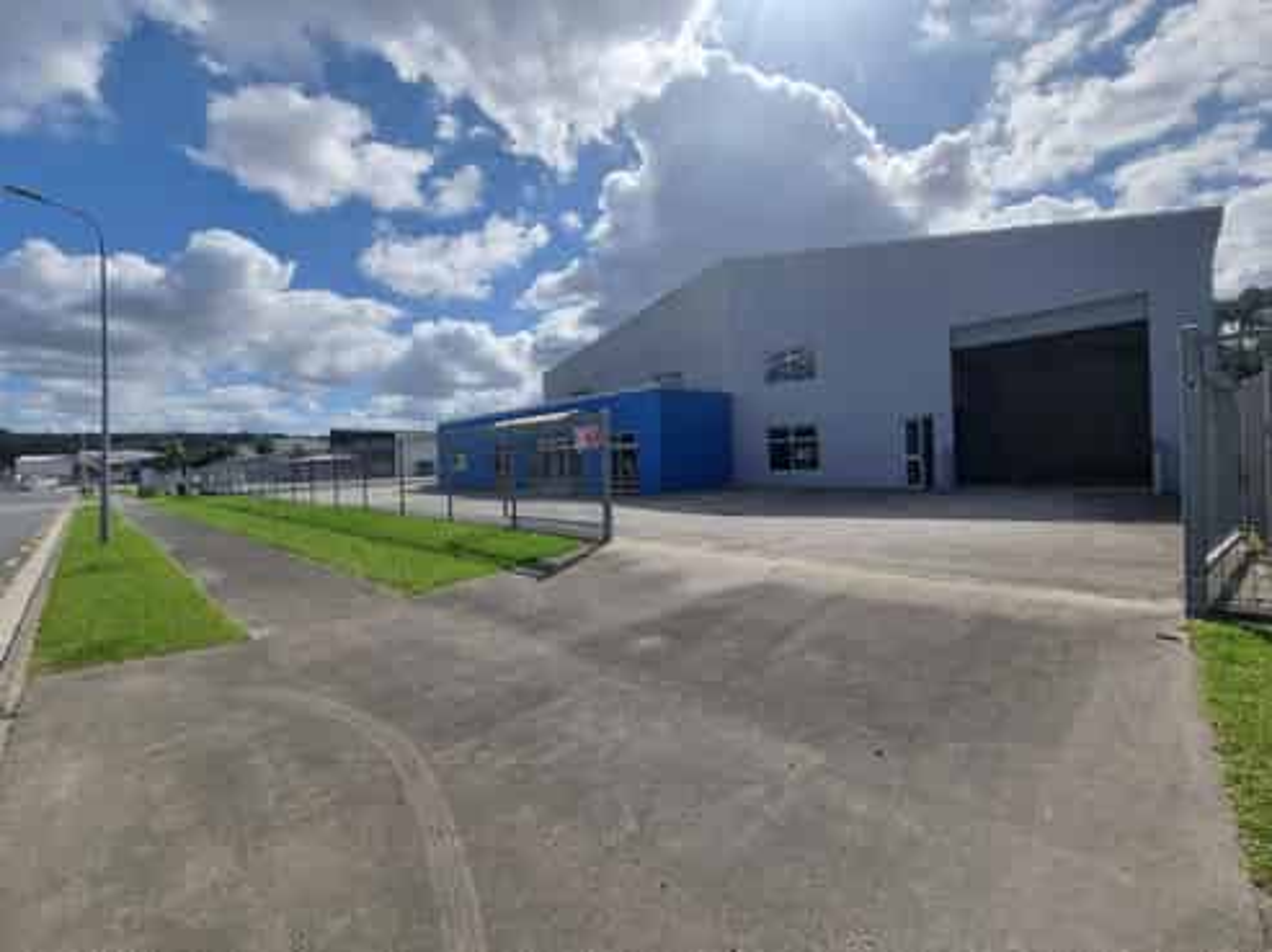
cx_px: 636
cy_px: 476
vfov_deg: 89.8
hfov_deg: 106.2
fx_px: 477
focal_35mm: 13
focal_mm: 2.2
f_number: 2.2
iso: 50
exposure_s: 1/2496
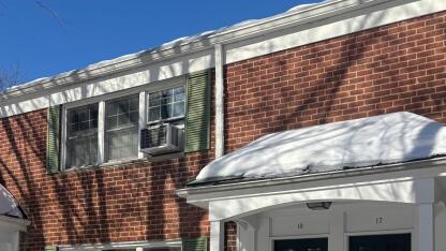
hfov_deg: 41.4
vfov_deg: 23.2
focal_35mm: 49
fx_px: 579
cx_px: 137
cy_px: 265
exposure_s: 1/3650
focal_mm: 5.96
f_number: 1.6
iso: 50
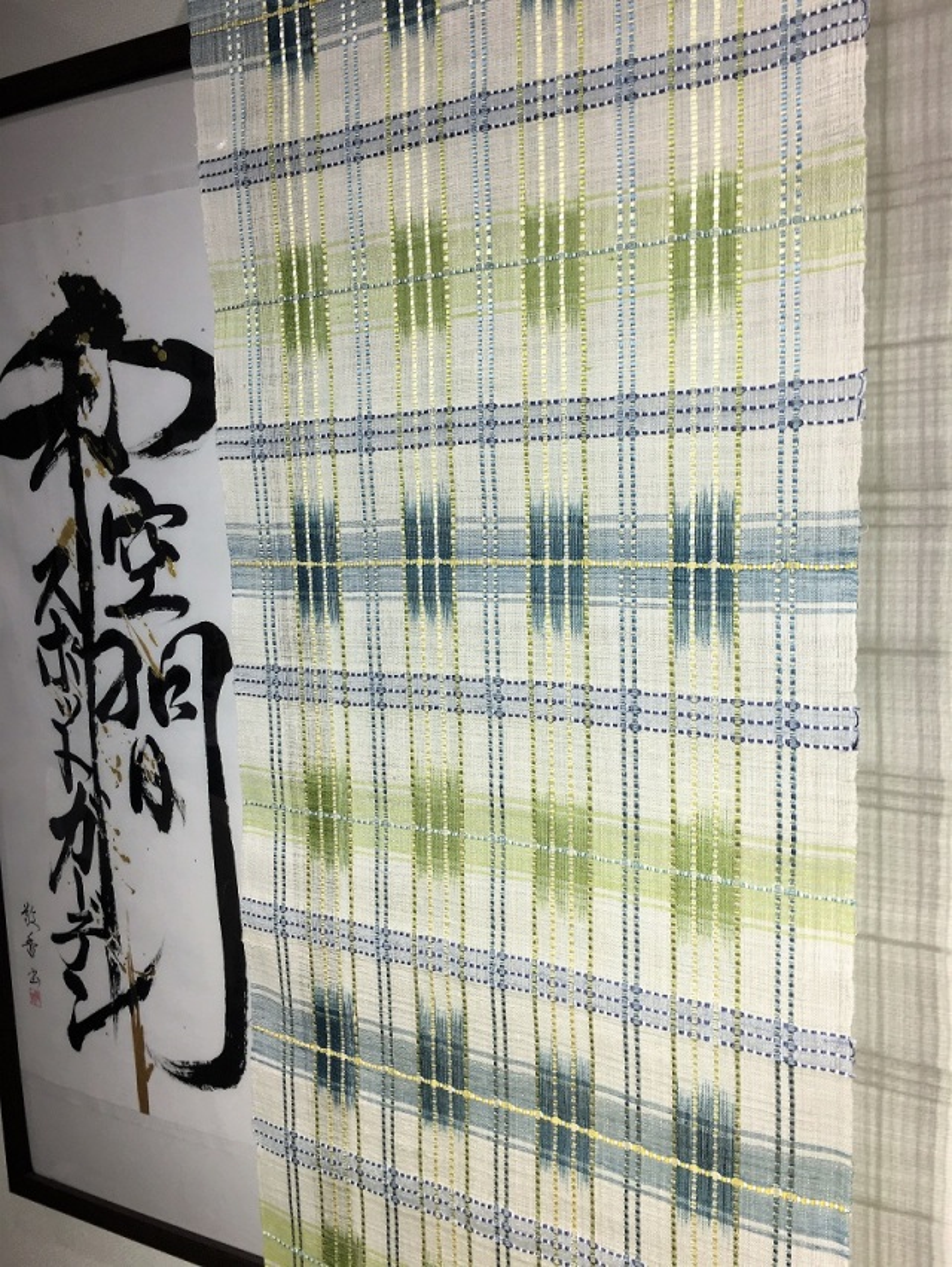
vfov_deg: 61.6
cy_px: 634
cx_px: 476
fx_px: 1062
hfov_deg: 48.3
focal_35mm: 29
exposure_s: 1/60
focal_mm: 4.15
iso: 32
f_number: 2.2
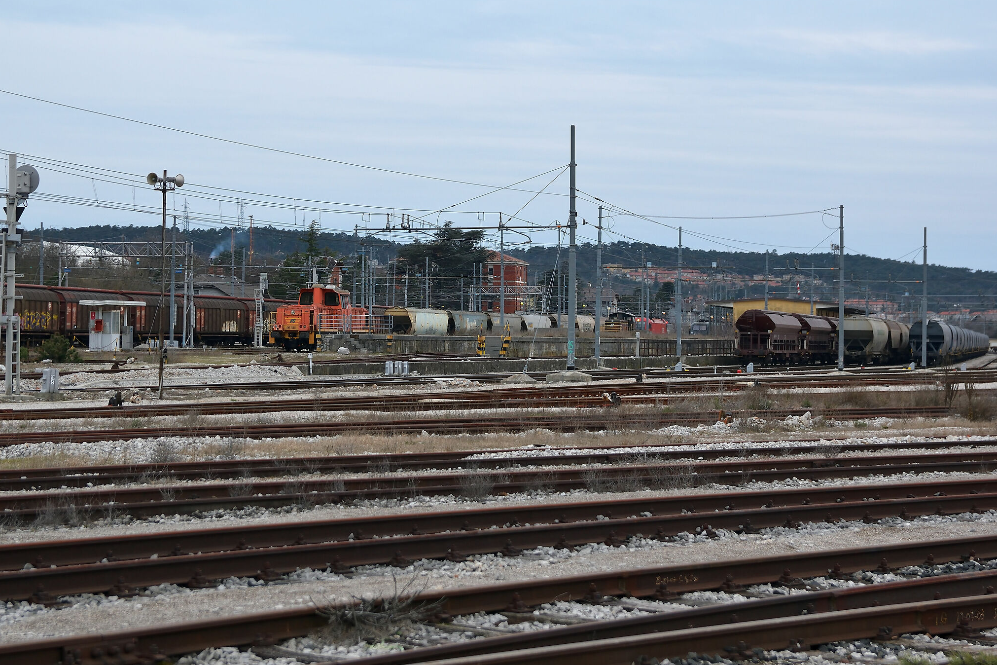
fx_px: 2465
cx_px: 506
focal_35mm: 89
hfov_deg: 22.9
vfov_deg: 15.4
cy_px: 301
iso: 100
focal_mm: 50
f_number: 4
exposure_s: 1/60
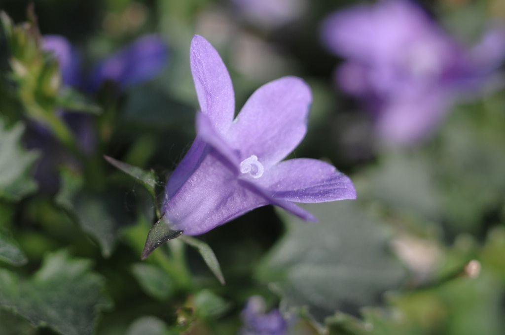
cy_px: 168
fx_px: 2207
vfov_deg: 8.7
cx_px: 252
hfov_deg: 13.1
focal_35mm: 158
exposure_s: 1/800
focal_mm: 105
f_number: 4
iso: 400
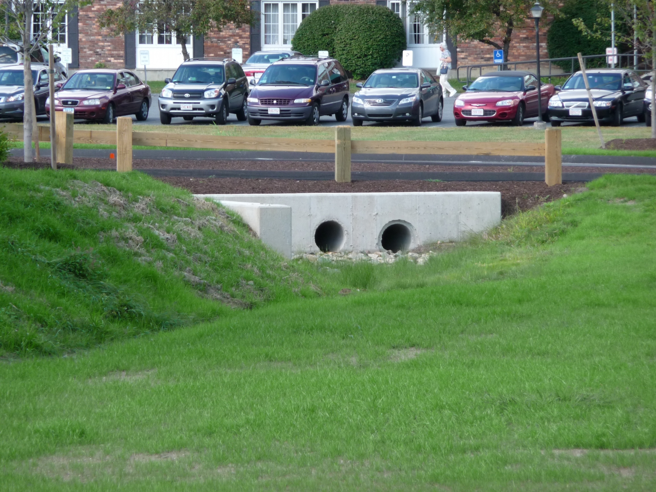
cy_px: 246
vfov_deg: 5.3
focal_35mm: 280
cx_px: 328
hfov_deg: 7.1
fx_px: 5306
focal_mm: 47
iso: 160
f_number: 4.9
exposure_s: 1/125
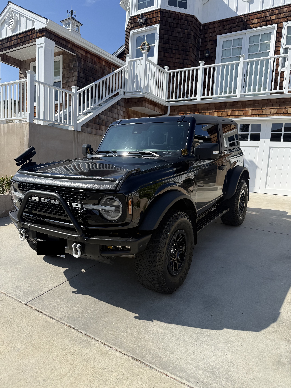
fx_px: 269
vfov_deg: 71.6
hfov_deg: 56.8
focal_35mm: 24
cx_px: 146
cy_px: 194
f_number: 1.78
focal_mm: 6.76
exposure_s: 1/4167
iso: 80
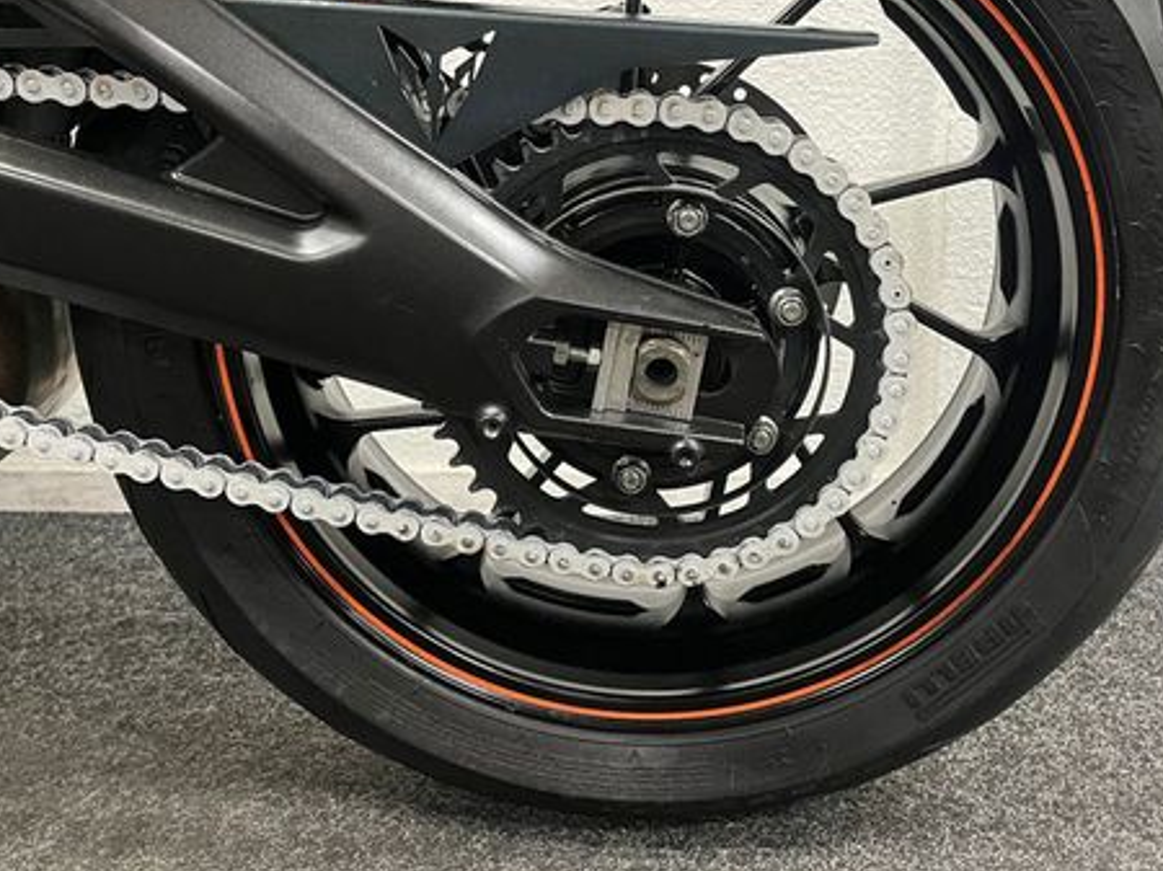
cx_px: 620
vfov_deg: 38.0
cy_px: 253
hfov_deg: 50.1
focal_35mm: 37
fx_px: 1242
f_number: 1.6
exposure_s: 1/50
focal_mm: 5.1
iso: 400
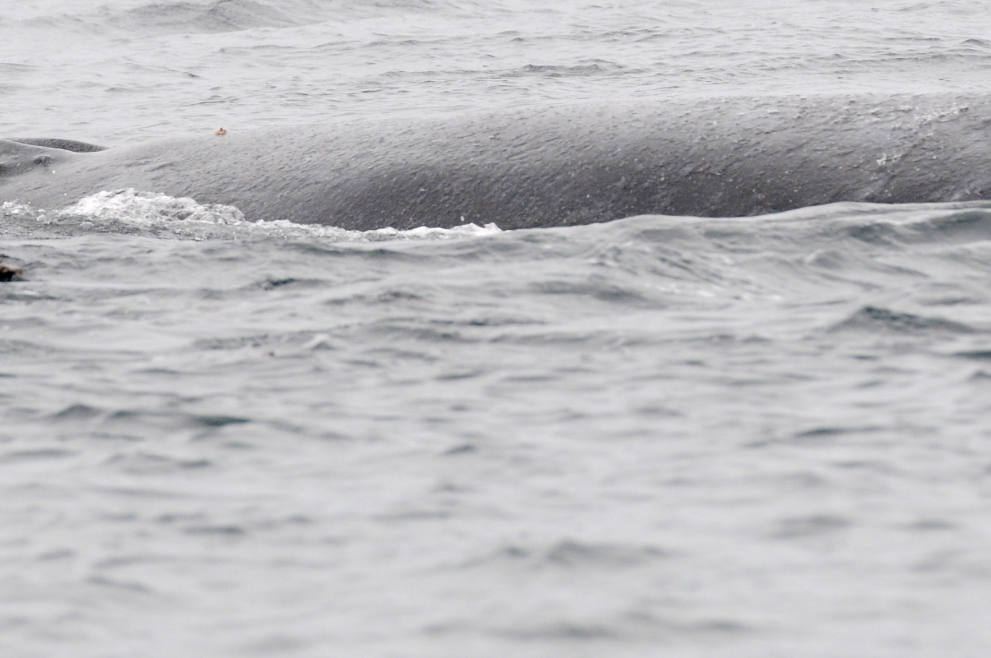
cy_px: 93
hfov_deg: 3.3
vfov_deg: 2.2
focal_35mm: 626
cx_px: 756
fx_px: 17210
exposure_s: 1/1000
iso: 400
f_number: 5
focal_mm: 200
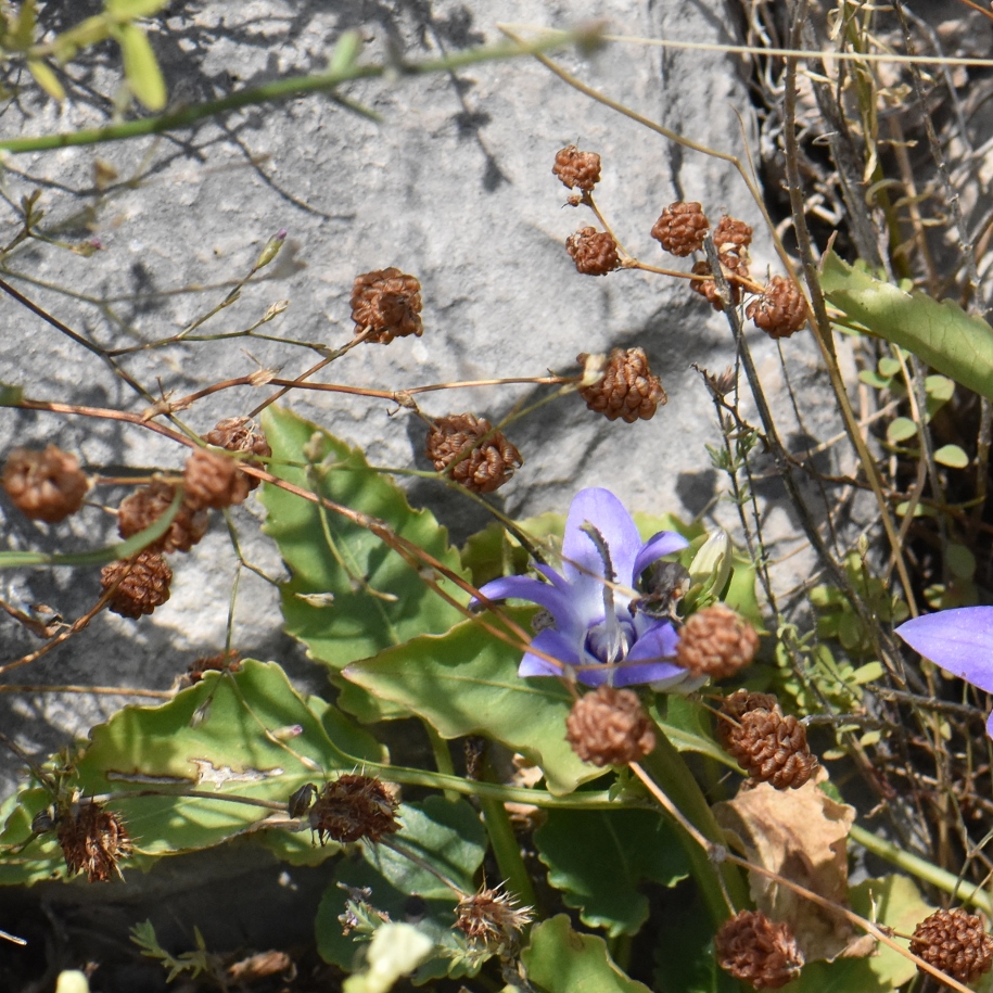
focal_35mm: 351
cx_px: 1067
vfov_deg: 5.0
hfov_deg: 5.0
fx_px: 11395
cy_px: 749
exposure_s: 1/4000
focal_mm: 105
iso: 1600
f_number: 10
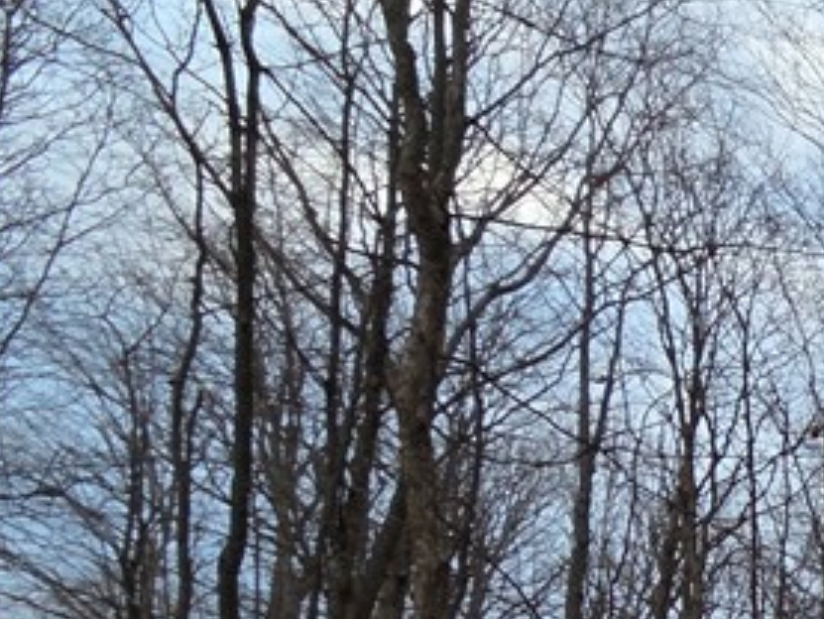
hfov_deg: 22.4
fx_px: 1143
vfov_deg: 26.8
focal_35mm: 48
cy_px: 747
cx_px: 1484
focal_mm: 2.2
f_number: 2.2
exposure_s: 1/120
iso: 50
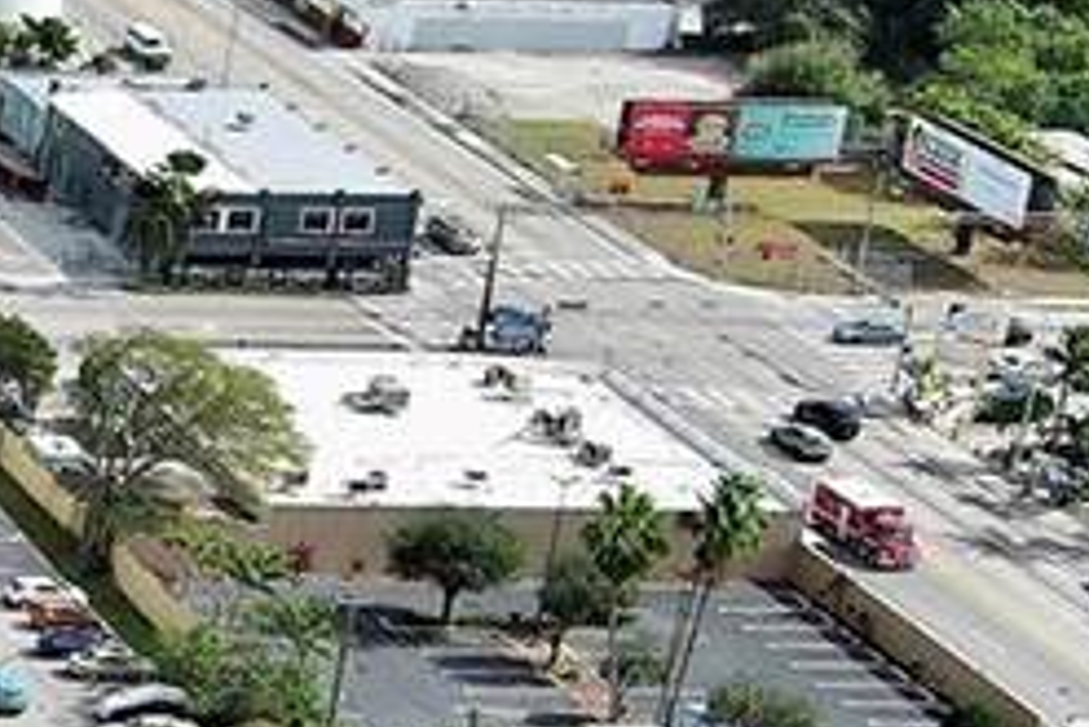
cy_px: 306
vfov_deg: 9.2
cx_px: -1636
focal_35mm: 150
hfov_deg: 11.2
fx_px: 4540
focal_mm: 10.57
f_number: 2.8
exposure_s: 1/1357
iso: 101
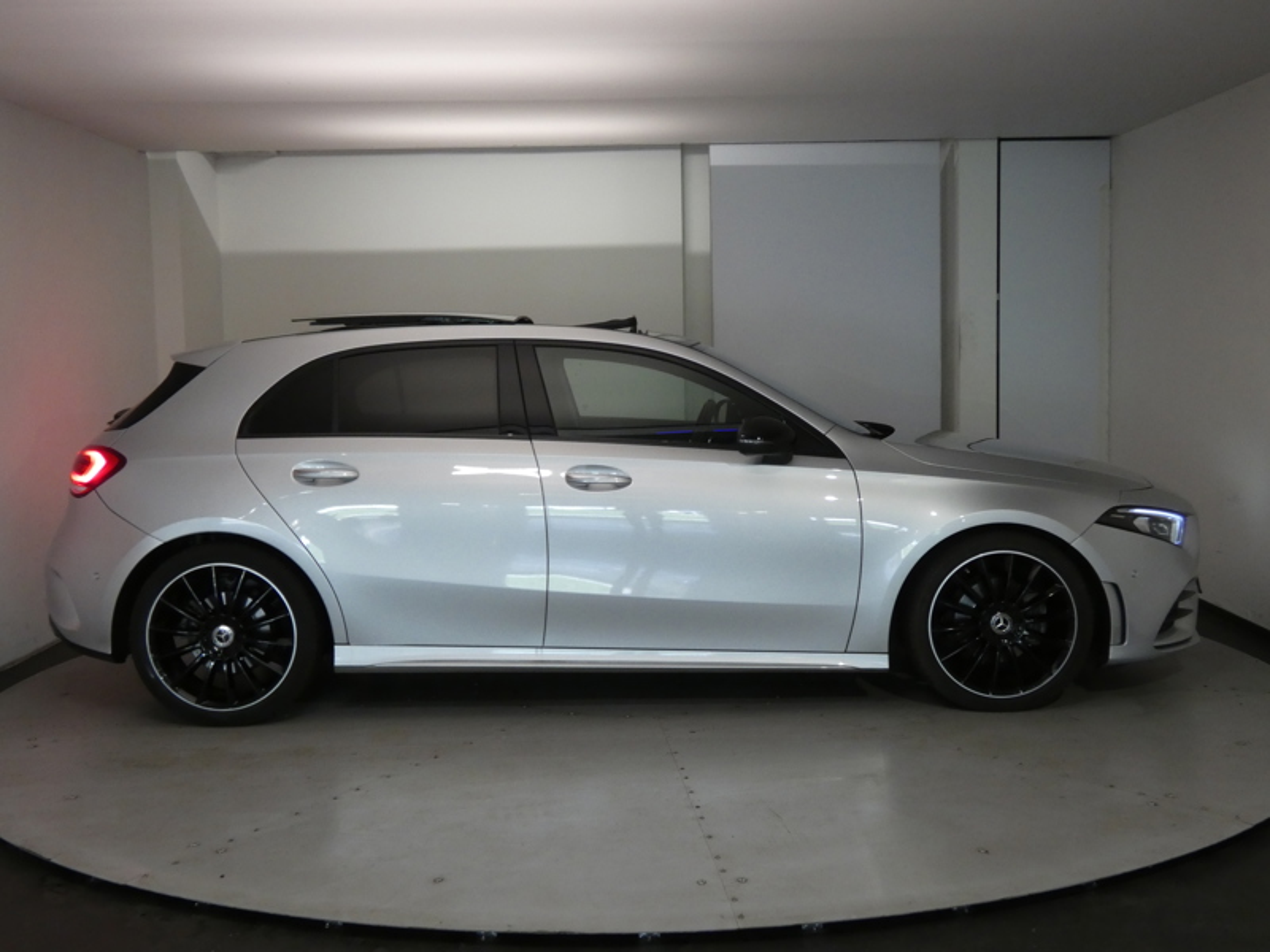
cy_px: 476
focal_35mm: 38
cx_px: 635
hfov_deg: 49.0
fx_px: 1394
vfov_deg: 37.7
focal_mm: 6.8
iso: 400
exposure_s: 1/80
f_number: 3.5
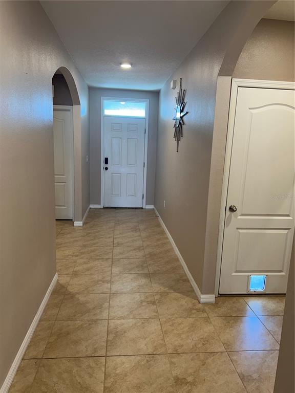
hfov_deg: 53.1
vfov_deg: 67.3
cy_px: 196
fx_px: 295
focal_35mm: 26
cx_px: 148
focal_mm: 5.7
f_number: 1.5
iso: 80
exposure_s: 1/60
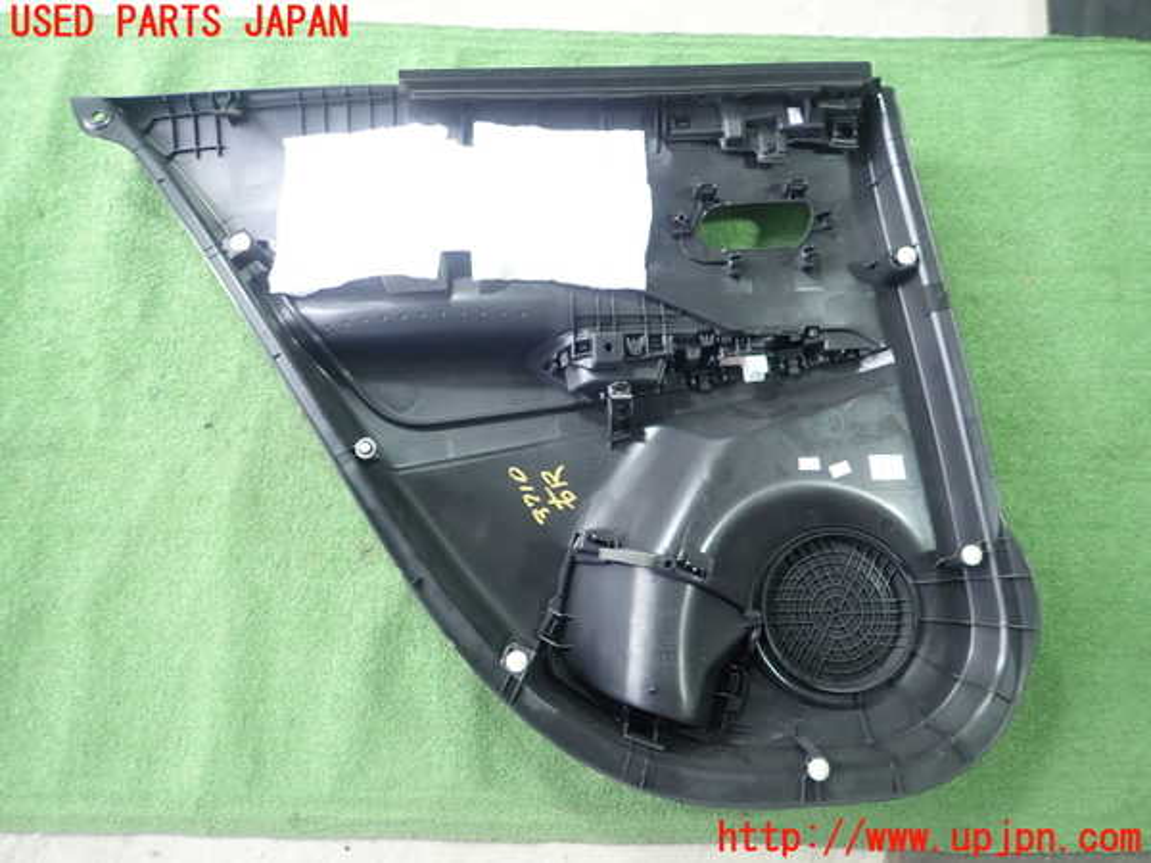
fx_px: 831
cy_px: 432
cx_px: 576
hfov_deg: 69.4
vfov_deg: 54.9
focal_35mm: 25
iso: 200
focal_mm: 4.5
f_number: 2
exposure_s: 1/30
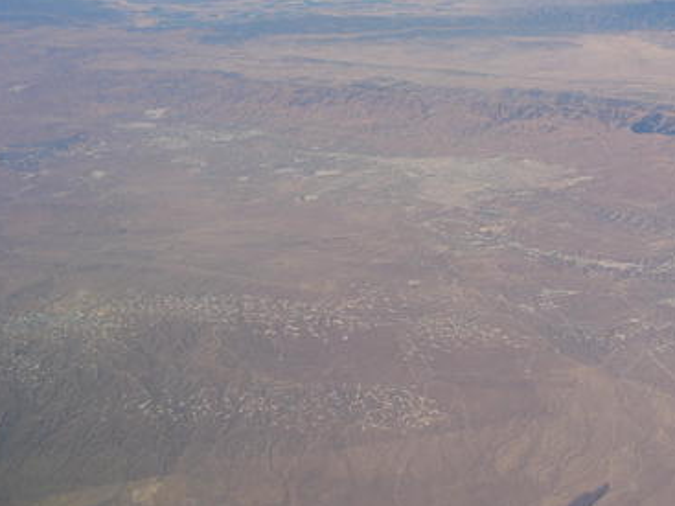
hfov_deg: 31.7
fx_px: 1189
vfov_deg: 23.7
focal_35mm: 61
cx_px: 333
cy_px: 103
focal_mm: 5.8
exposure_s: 1/160
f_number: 8
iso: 50
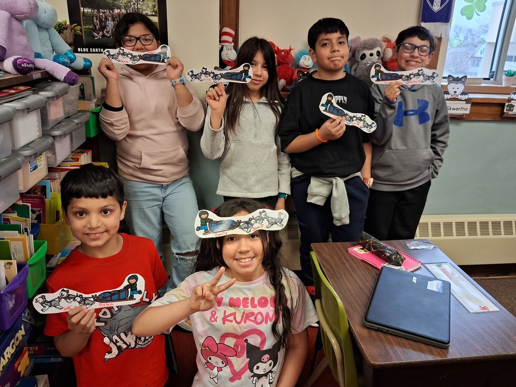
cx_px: 258
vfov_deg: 51.4
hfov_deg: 65.3
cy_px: 194
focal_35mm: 27
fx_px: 402
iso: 320
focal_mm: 4
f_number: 1.8
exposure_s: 1/60
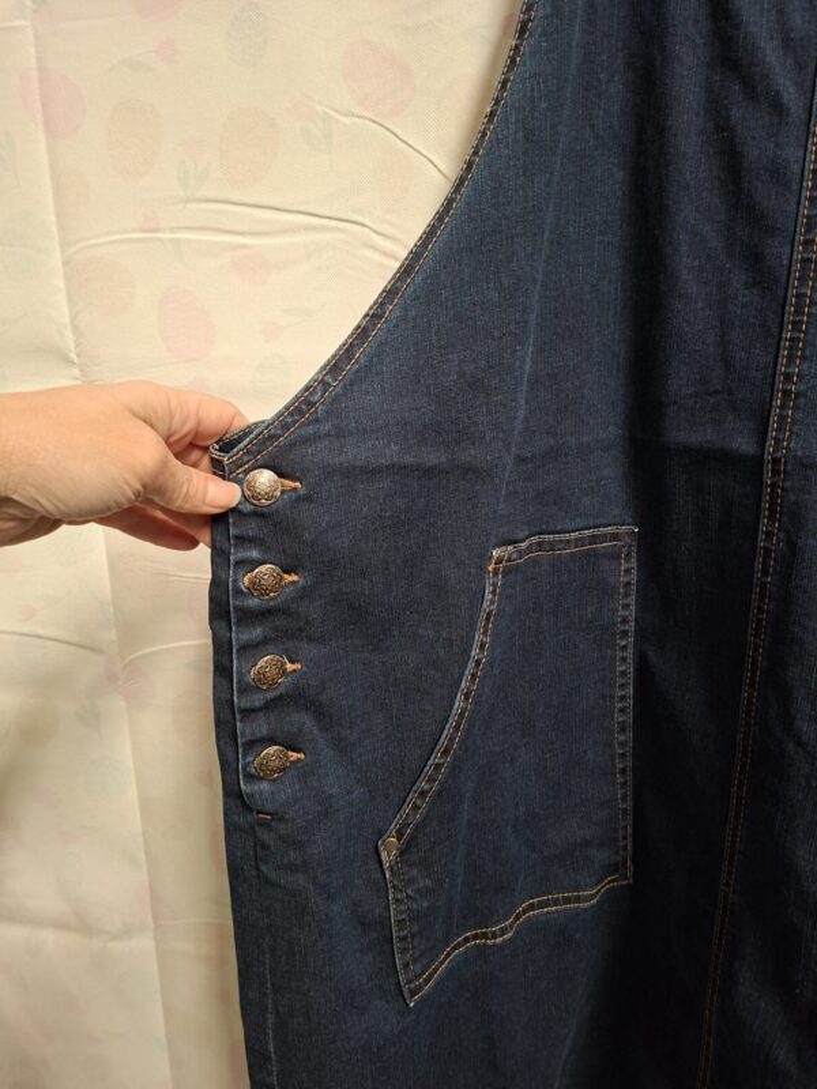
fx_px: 724
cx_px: 408
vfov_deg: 73.9
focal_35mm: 23
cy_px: 544
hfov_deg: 58.9
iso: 250
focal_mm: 5.54
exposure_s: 1/50
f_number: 1.8
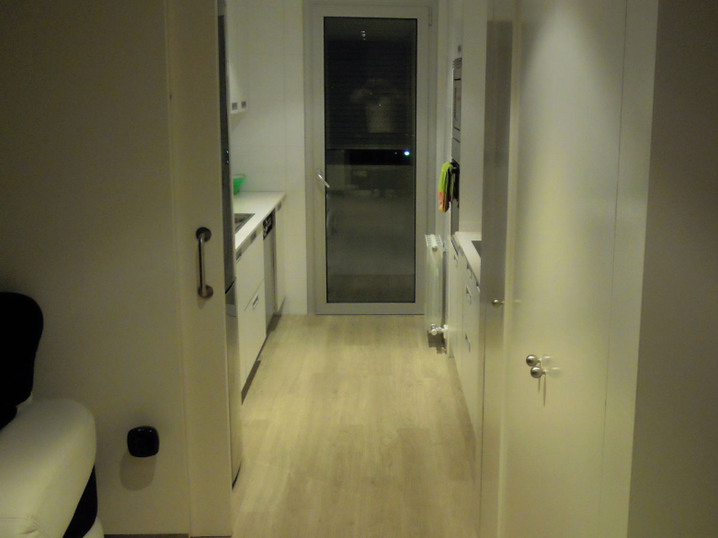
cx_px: 460
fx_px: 892
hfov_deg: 43.4
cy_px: 267
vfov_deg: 33.6
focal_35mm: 43
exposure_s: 1/25
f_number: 2.7
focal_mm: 5
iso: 400
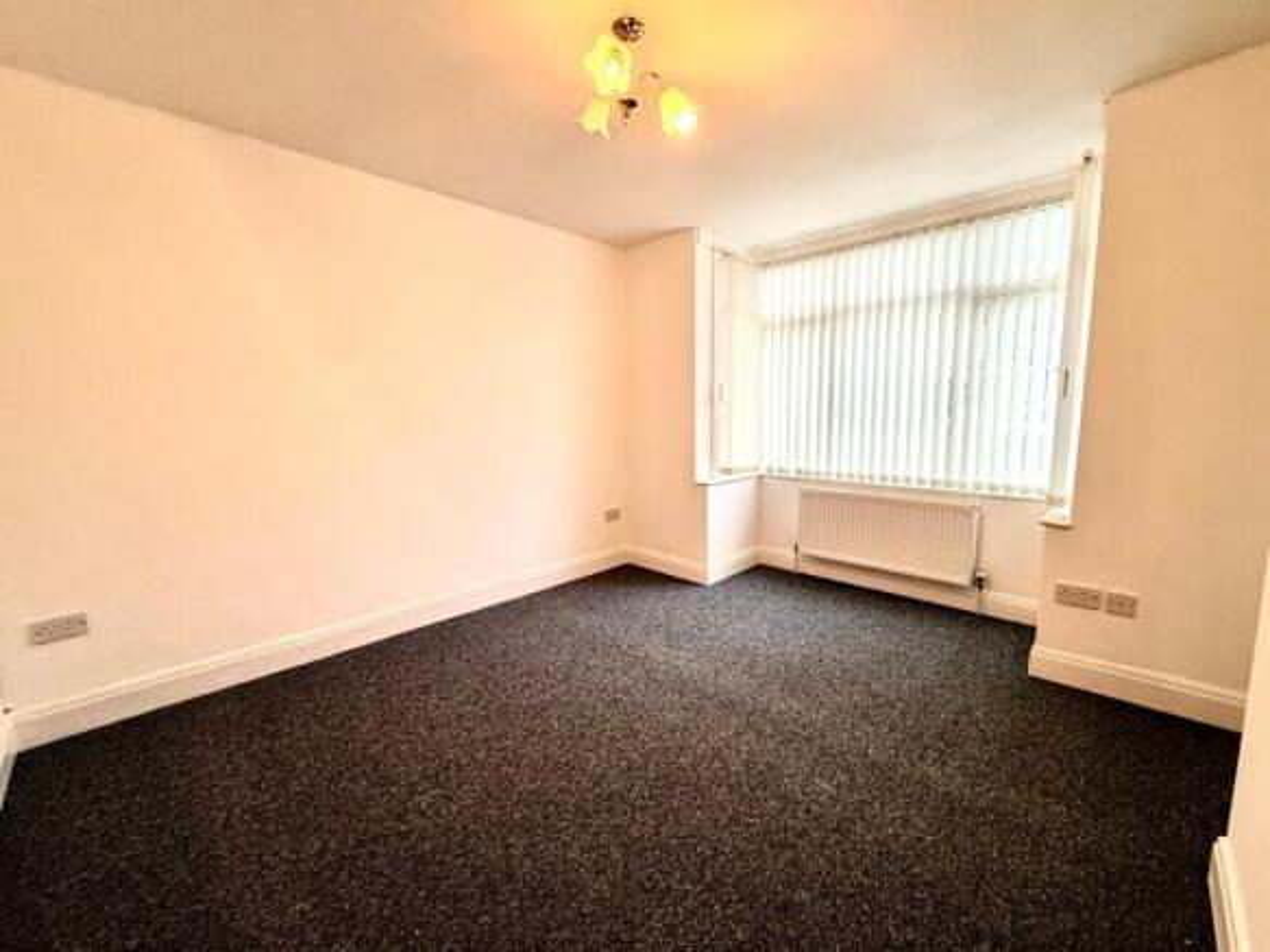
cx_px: 635
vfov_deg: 85.7
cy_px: 476
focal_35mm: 14
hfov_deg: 102.1
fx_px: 514
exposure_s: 1/100
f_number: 2.2
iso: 320
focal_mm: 2.22
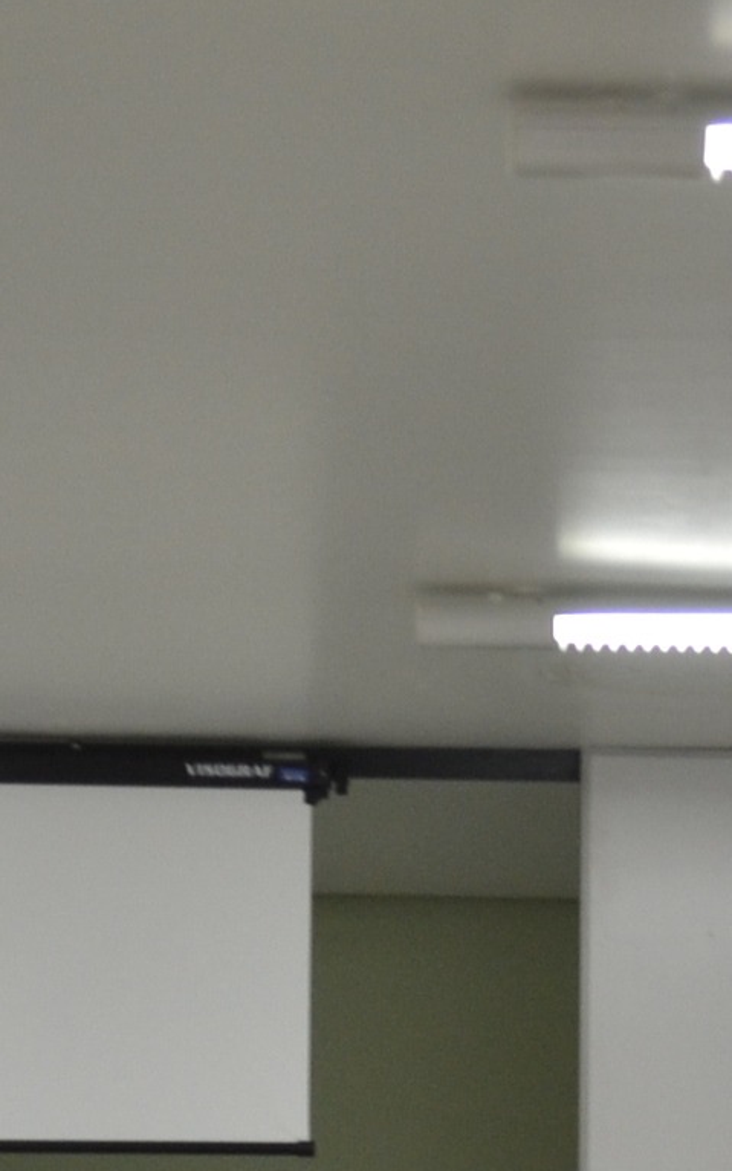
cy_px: 1721
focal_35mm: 193
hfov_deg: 6.8
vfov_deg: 10.5
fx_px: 6158
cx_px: 440
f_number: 4.5
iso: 400
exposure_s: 1/80
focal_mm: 28
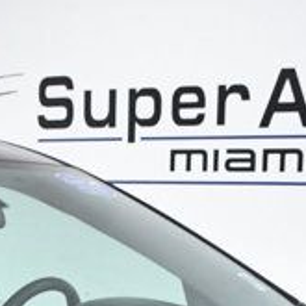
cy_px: 573
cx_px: -69
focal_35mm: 174
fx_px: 1740
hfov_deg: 9.9
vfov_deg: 9.5
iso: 2500
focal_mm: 22
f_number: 8
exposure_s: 1/250
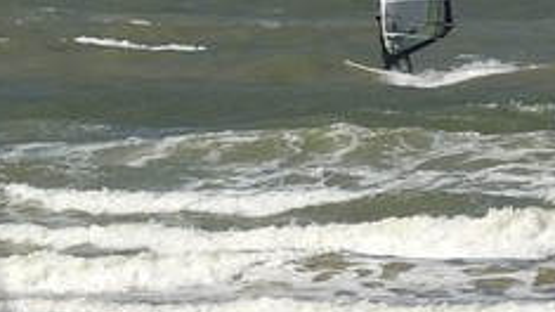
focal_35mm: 2035
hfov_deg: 1.1
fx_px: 29938
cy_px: 539
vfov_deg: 0.6
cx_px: -954
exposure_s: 1/500
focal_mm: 190
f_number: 6.3
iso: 100
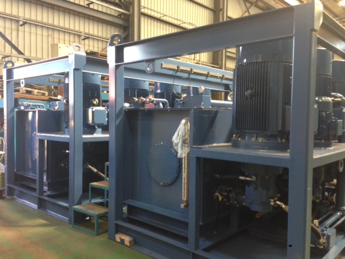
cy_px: 130
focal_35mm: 33
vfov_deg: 42.9
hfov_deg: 55.4
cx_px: 172
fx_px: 329
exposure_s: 1/20
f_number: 2.4
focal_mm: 4.12
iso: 125
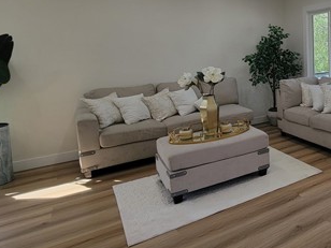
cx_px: 315
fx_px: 258
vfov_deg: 50.1
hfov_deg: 54.2
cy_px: 75
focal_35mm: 27
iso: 50
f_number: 2.2
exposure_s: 1/124
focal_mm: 2.2
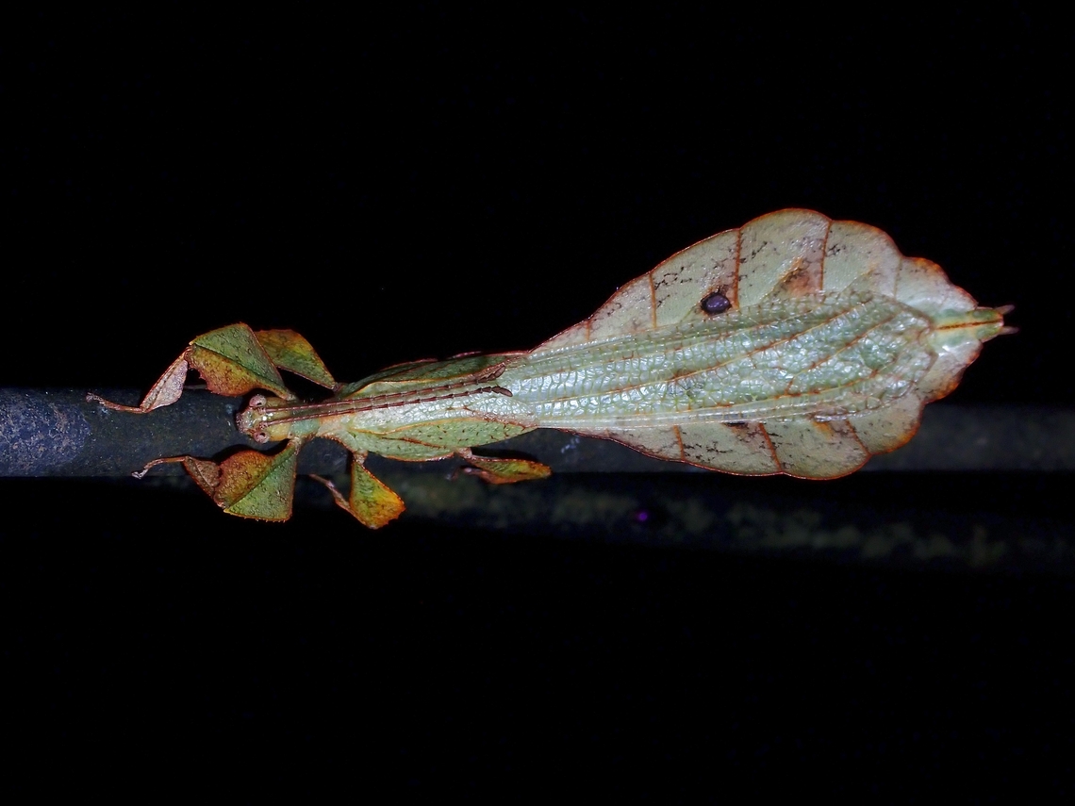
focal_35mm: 94
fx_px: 2919
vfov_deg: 15.7
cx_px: 538
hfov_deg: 20.9
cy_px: 403
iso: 200
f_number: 6.3
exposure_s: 1/200
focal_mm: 16.79
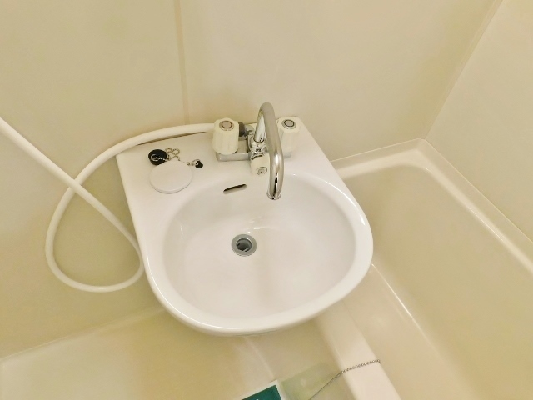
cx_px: 266
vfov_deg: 58.9
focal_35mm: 23
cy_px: 200
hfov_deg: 73.9
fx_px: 354
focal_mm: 4
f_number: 3
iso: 400
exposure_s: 1/25
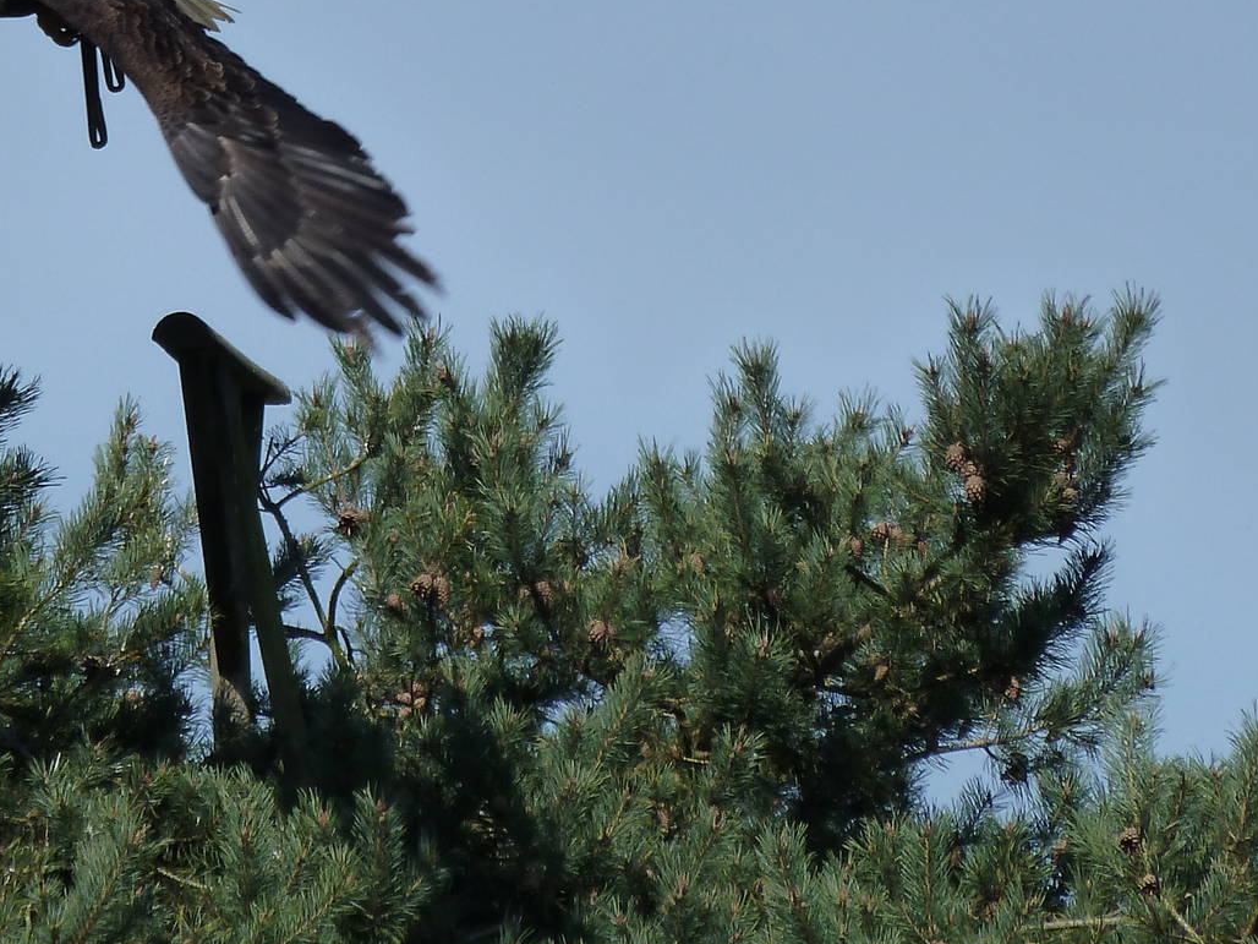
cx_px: 421
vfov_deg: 2.4
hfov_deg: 3.2
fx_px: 22568
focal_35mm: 621
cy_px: 219
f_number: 5.6
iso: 125
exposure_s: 1/640
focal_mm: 49.2
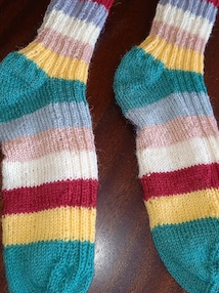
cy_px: 132
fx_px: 296
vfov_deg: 52.6
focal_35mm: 35
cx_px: 121
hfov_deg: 40.6
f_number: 1.8
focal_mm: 4.65
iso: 64
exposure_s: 1/50
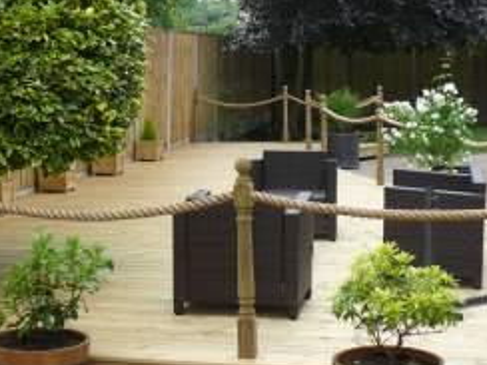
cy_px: 170
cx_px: 208
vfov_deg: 18.7
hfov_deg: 24.7
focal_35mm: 79
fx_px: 1111
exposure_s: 1/125
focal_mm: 9.2
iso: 100
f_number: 3.2
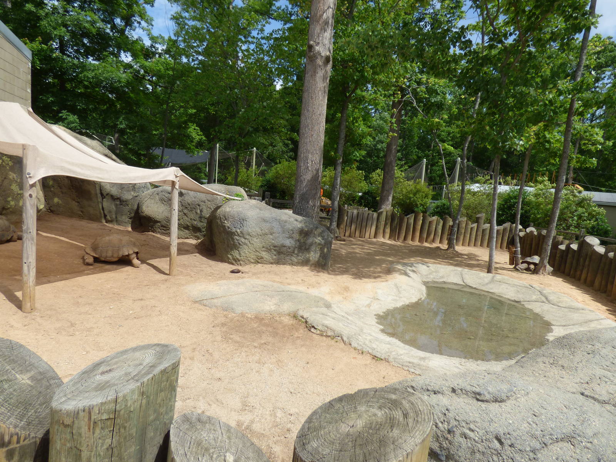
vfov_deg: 66.0
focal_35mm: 20
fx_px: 356
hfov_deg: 81.7
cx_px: 308
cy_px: 231
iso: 100
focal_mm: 3.58
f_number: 2.8
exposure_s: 1/2000
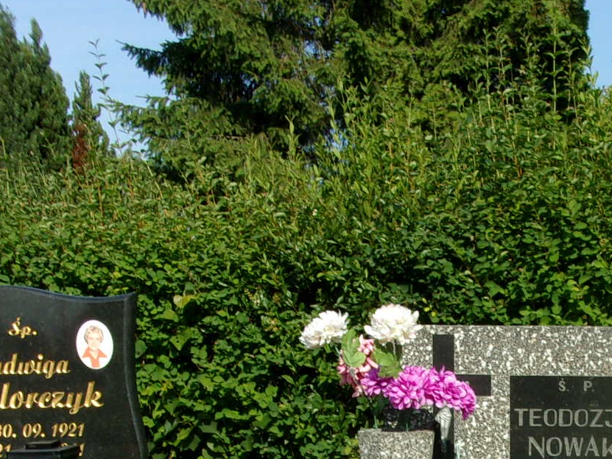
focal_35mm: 69
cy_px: 550
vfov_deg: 20.0
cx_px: 535
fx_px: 1220
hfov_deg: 27.3
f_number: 10.8
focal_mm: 5.1
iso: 80
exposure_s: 1/75
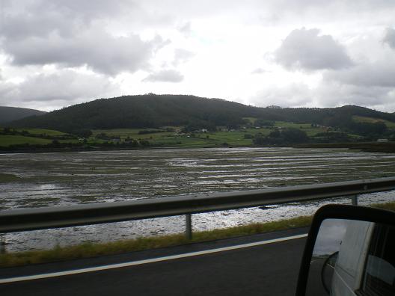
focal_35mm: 38
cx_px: 198
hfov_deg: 49.0
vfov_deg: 37.7
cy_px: 148
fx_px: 434
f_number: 4.6
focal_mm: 6.3
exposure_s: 1/320
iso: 64
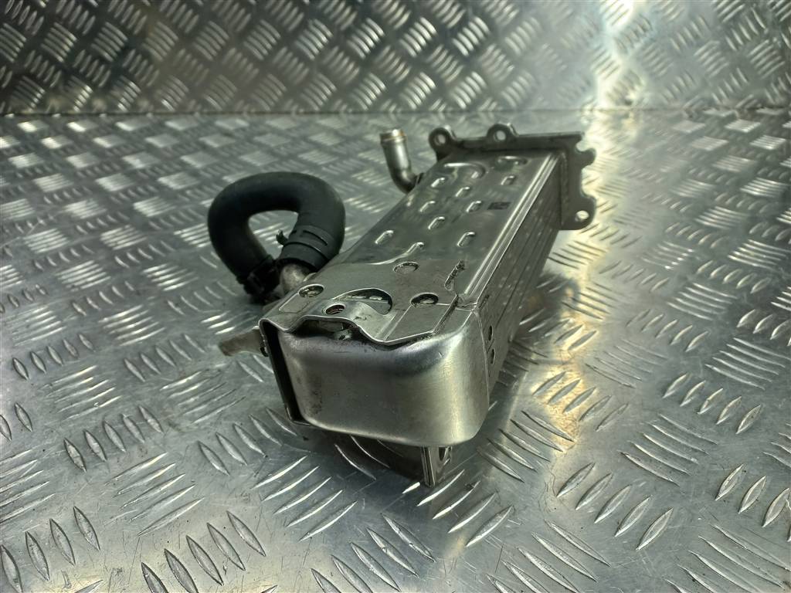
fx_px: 571
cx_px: 396
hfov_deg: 69.4
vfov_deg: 54.9
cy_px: 296
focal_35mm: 25
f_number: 1.8
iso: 40
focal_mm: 4.6
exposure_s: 1/50
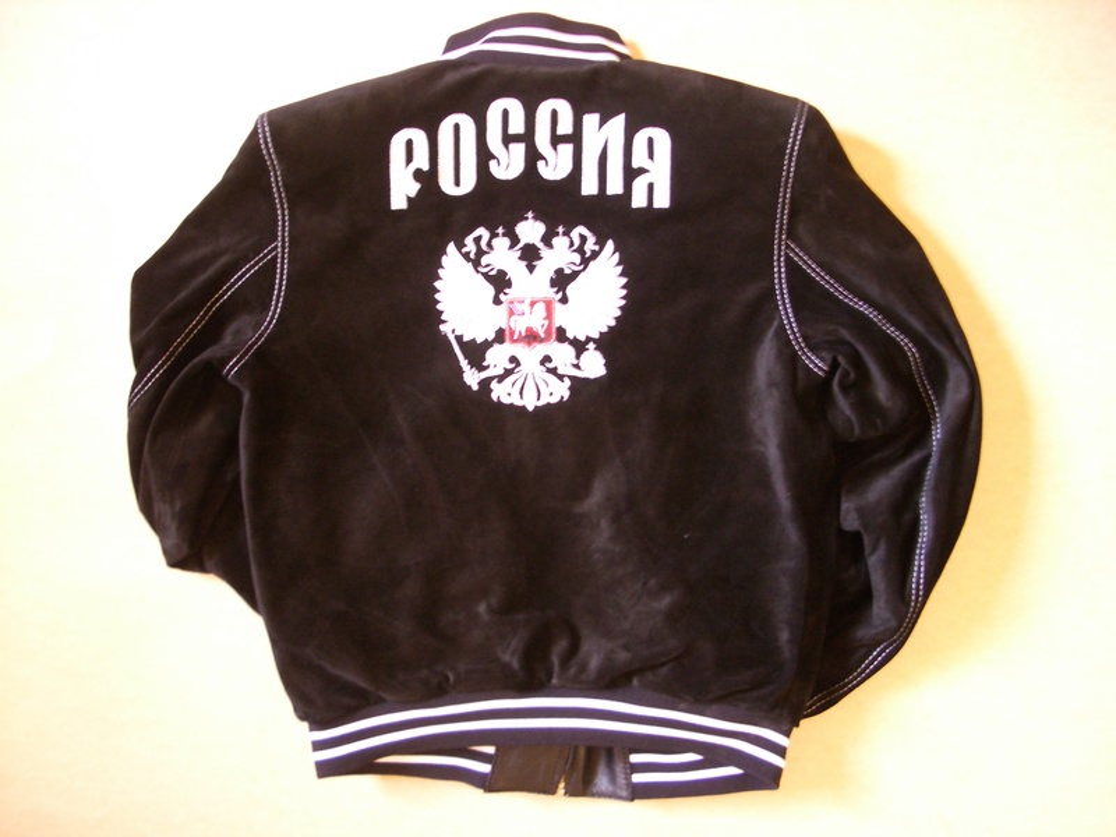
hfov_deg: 52.6
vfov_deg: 40.7
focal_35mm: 35
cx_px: 558
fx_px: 1128
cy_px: 418
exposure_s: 1/4
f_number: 2.6
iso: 200
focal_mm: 5.8
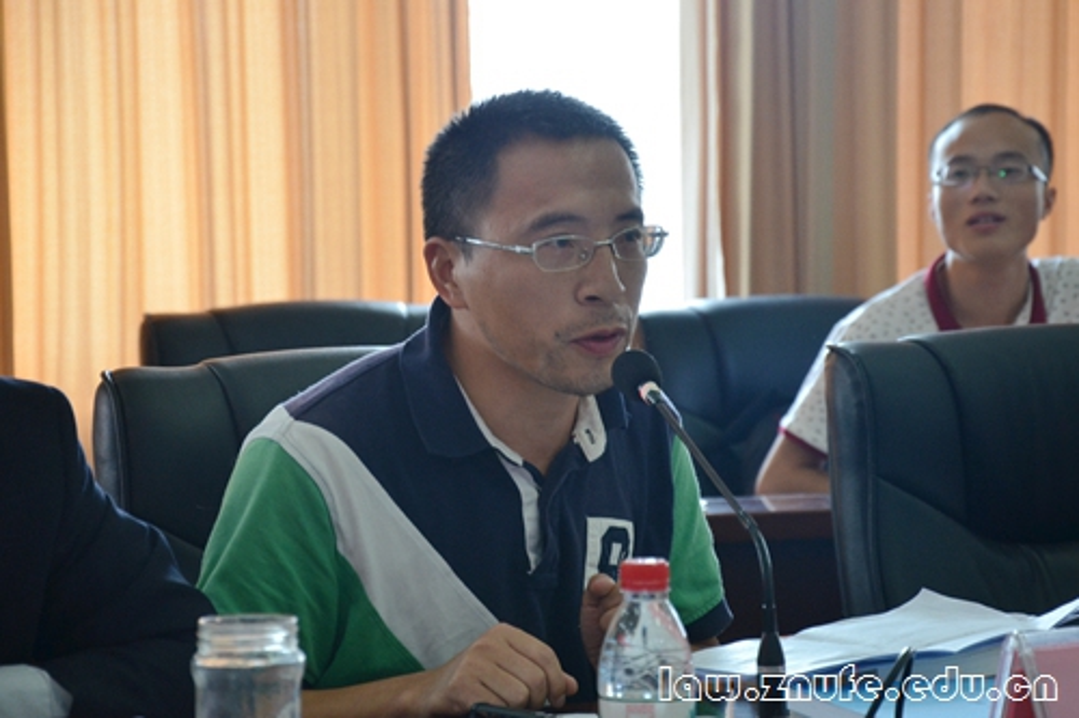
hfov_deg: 16.1
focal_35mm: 128
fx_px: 3820
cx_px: 540
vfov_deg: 10.7
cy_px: 359
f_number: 5.6
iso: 800
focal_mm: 85
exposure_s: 1/60
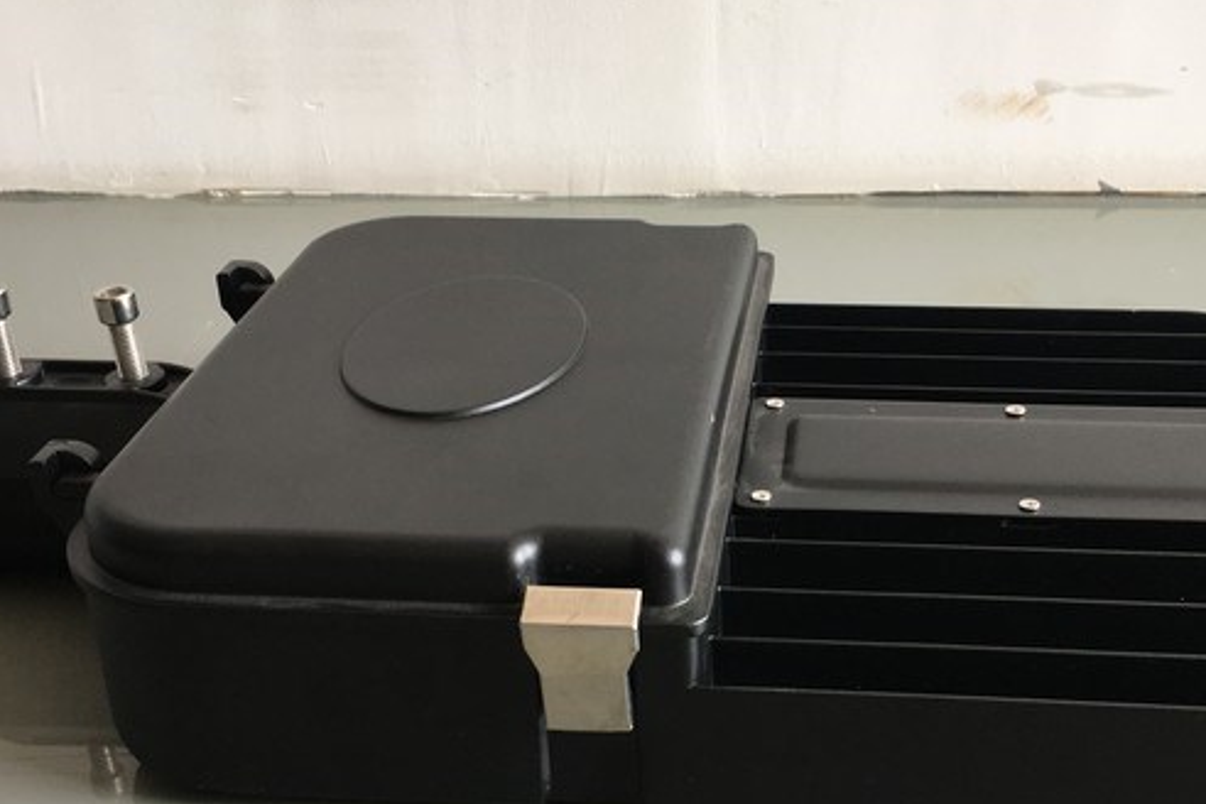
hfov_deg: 40.2
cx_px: 704
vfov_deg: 27.4
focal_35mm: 49
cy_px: 527
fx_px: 1641
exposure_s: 1/100
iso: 40
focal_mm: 4.15
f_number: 2.2
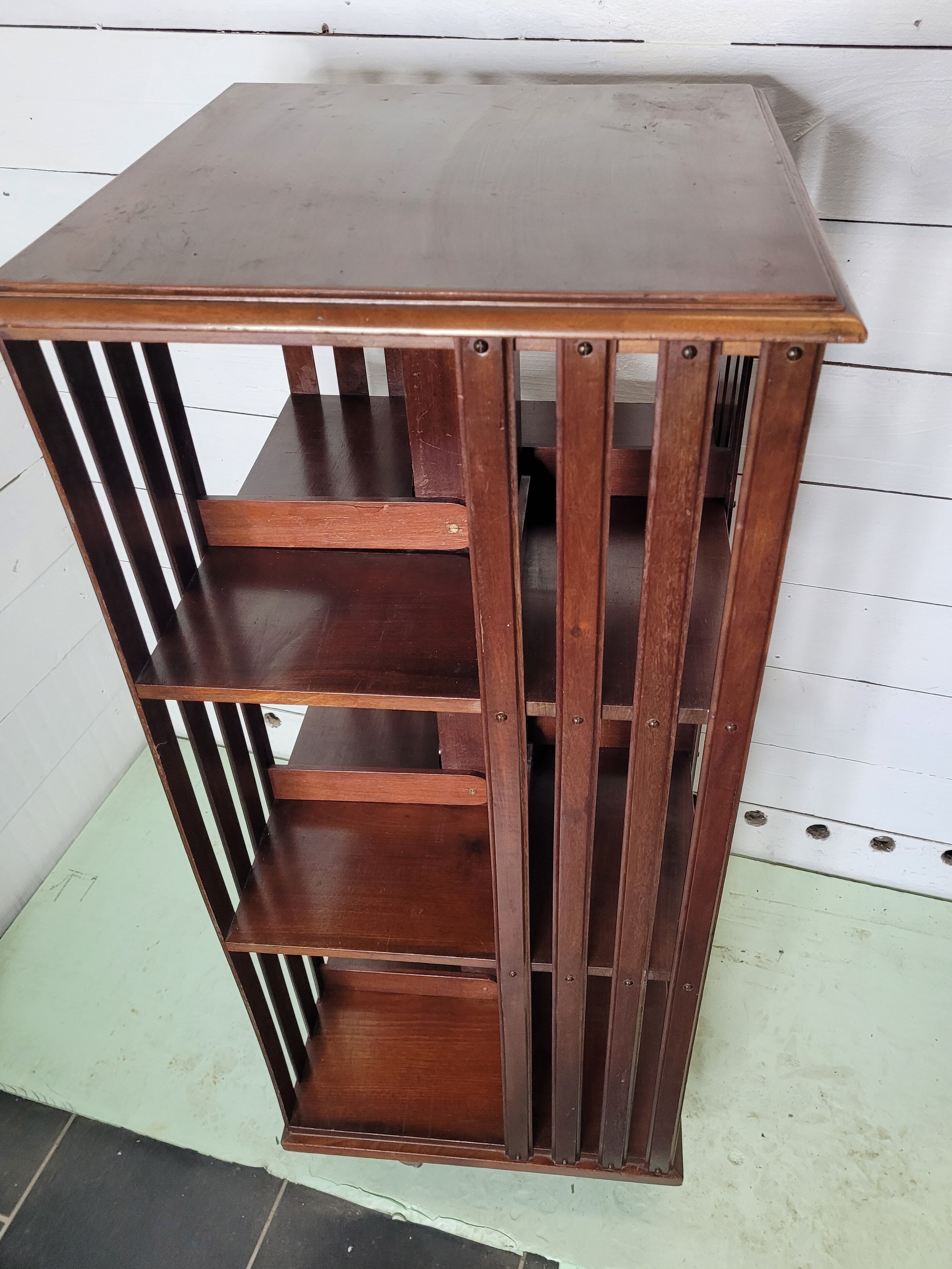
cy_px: 612
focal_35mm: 27
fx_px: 990
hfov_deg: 51.3
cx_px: 484
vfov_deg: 65.3
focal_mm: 5.4
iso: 250
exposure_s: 1/100
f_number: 1.8
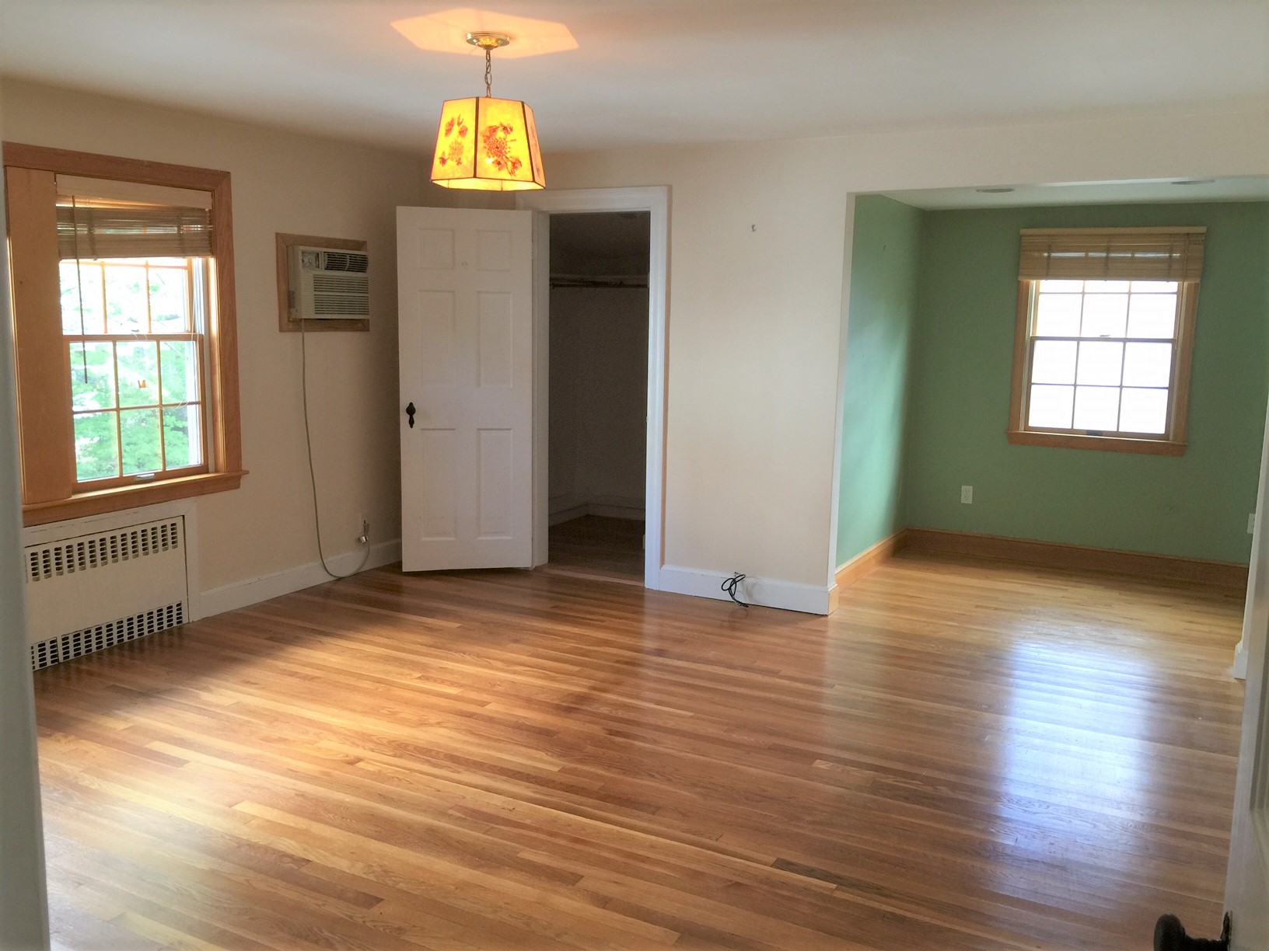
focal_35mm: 29
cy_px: 476
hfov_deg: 61.7
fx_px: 1063
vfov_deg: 48.2
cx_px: 634
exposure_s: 1/15
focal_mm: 4.15
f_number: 2.2
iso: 40
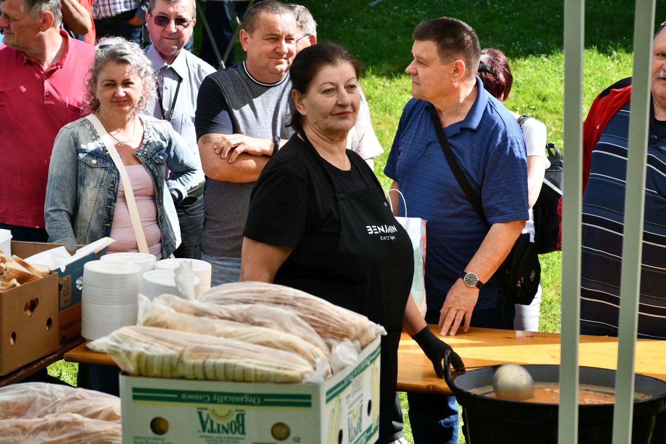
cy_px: 222
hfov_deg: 19.5
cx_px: 333
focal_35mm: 105
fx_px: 1942
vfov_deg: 13.0
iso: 200
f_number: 8
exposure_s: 1/250
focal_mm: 70
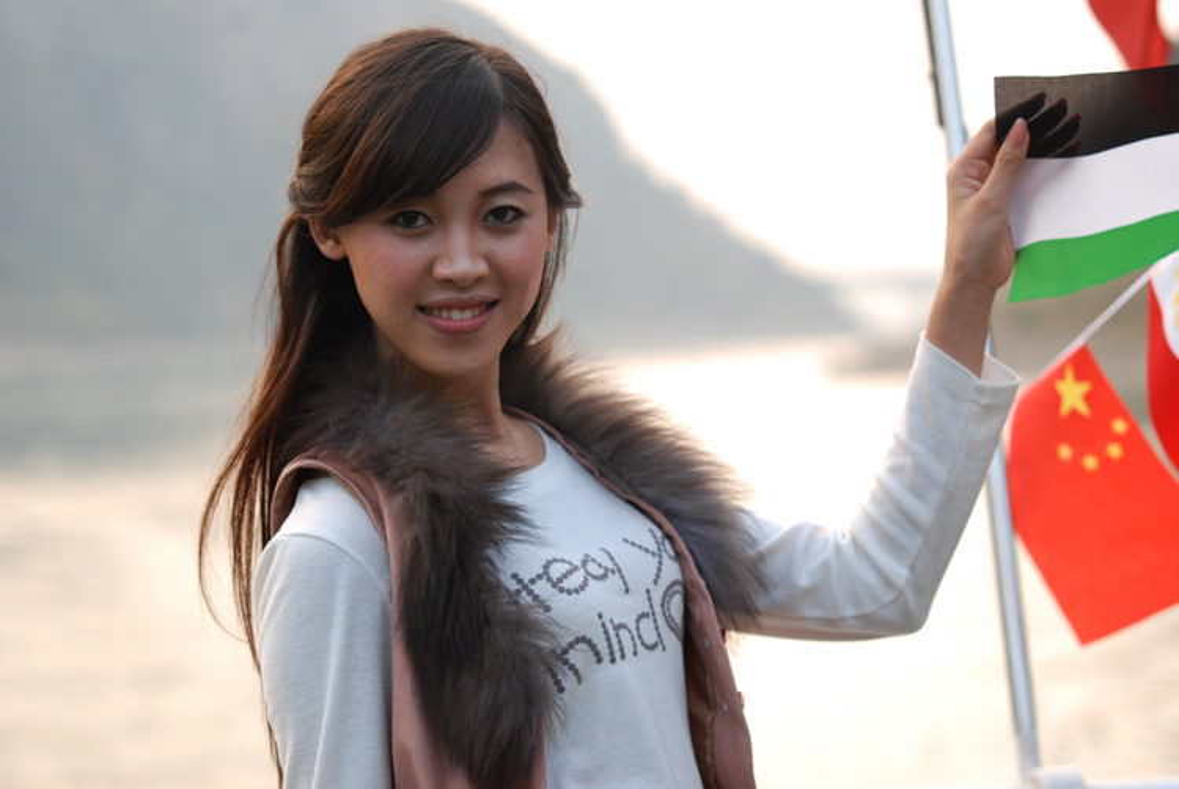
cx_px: 590
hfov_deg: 19.4
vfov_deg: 13.1
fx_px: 3443
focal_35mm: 105
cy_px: 394
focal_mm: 70
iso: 200
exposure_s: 1/160
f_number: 3.2
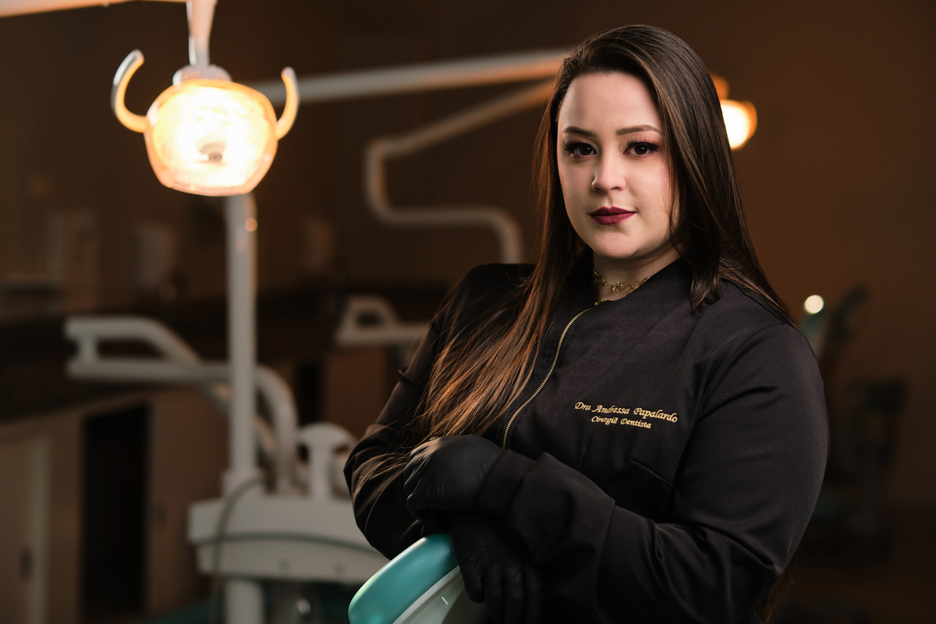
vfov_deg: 18.2
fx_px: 1950
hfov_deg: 27.0
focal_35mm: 75
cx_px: 468
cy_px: 312
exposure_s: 1/125
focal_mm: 50
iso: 200
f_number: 2
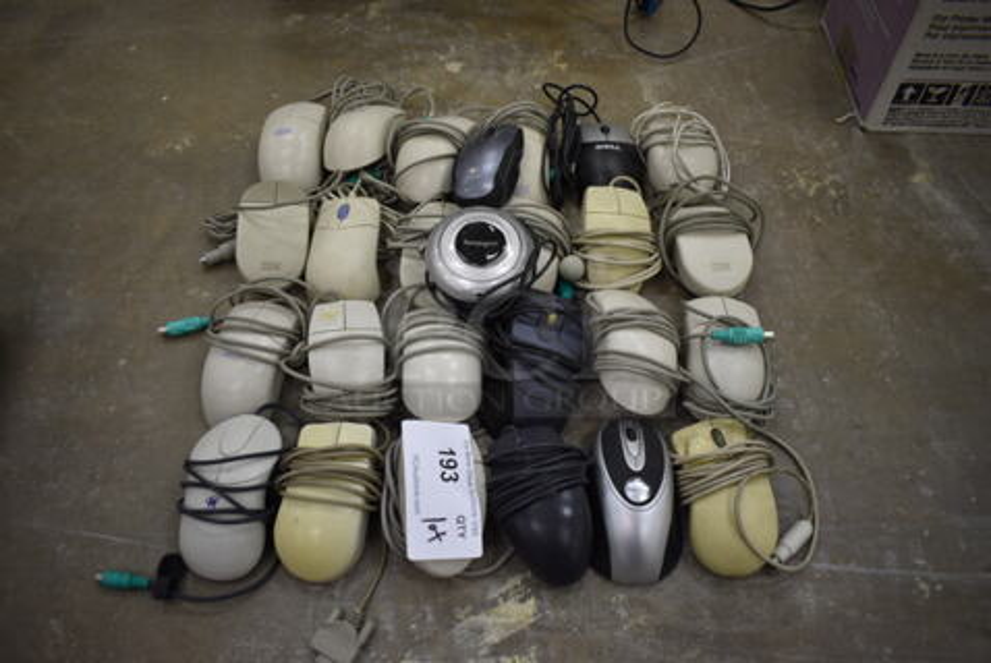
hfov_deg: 67.3
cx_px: 496
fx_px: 744
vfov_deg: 48.1
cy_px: 332
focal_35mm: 27
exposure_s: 1/125
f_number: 3.5
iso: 800
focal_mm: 18
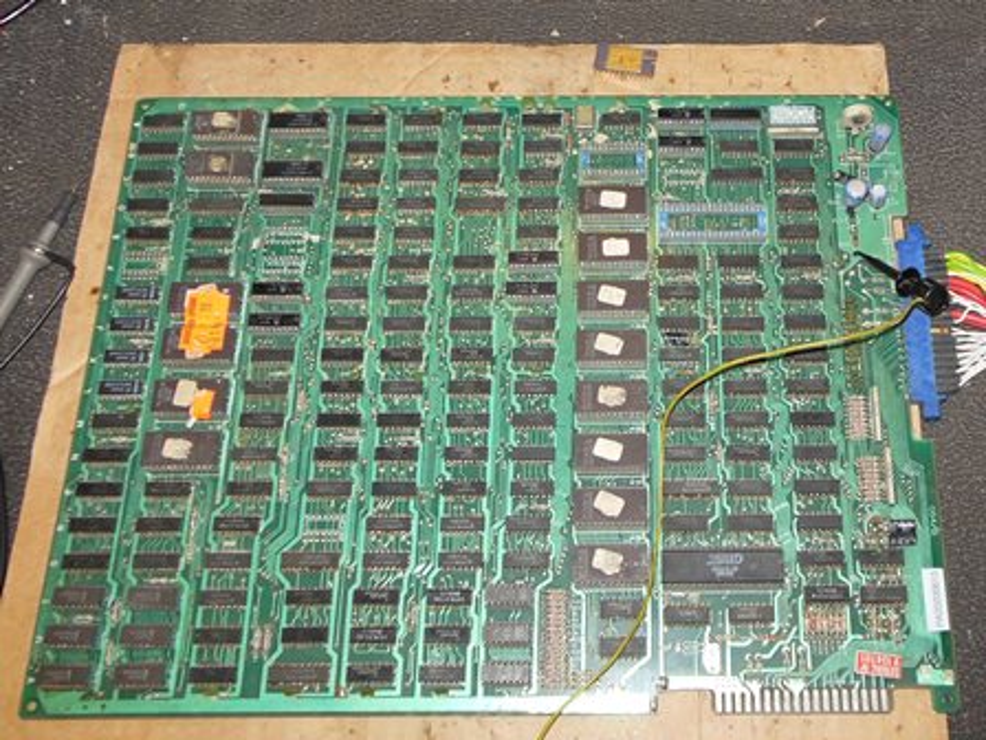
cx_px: 493
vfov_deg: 48.2
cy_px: 370
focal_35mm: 29
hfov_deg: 61.7
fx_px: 826
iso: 200
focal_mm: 5.2
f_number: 3.3
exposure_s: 1/25
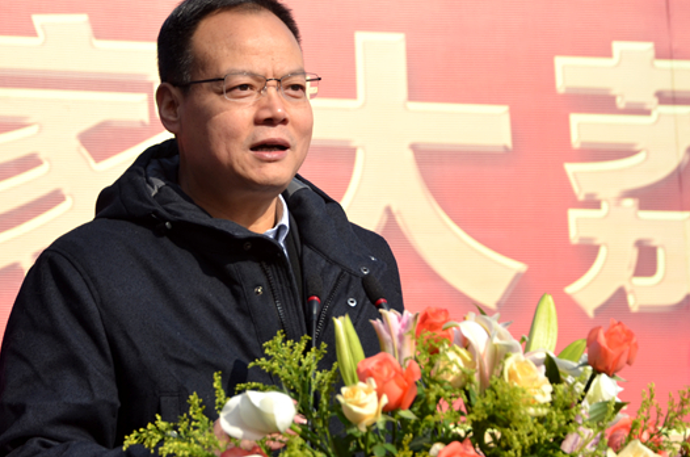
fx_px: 4584
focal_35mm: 240
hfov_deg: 8.6
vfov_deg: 5.7
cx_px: 333
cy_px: 282
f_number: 9
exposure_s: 1/250
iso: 100
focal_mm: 105
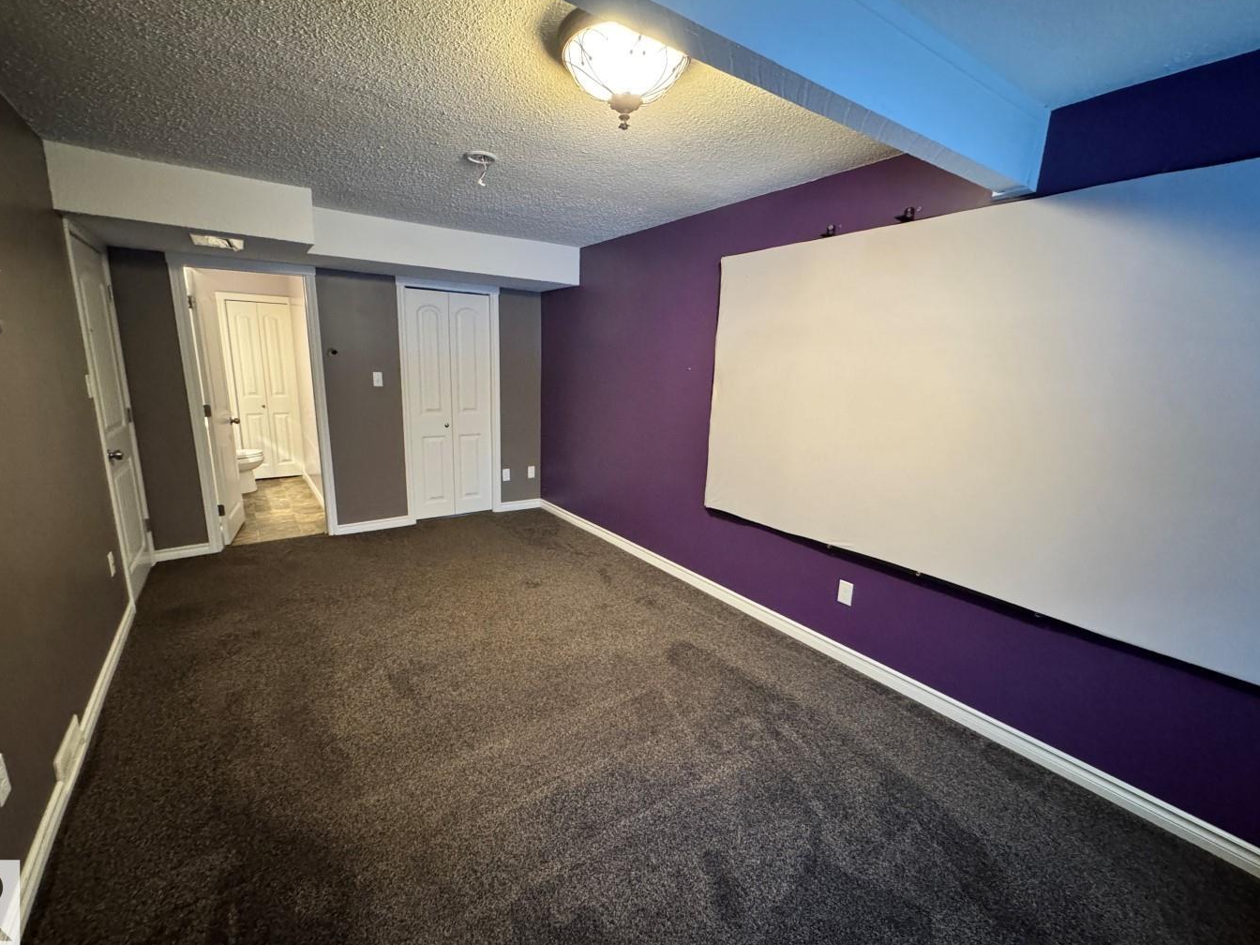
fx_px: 546
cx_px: 601
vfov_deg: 81.7
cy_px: 481
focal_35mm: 15
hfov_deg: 98.1
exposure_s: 1/40
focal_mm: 2.22
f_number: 2.2
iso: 1250
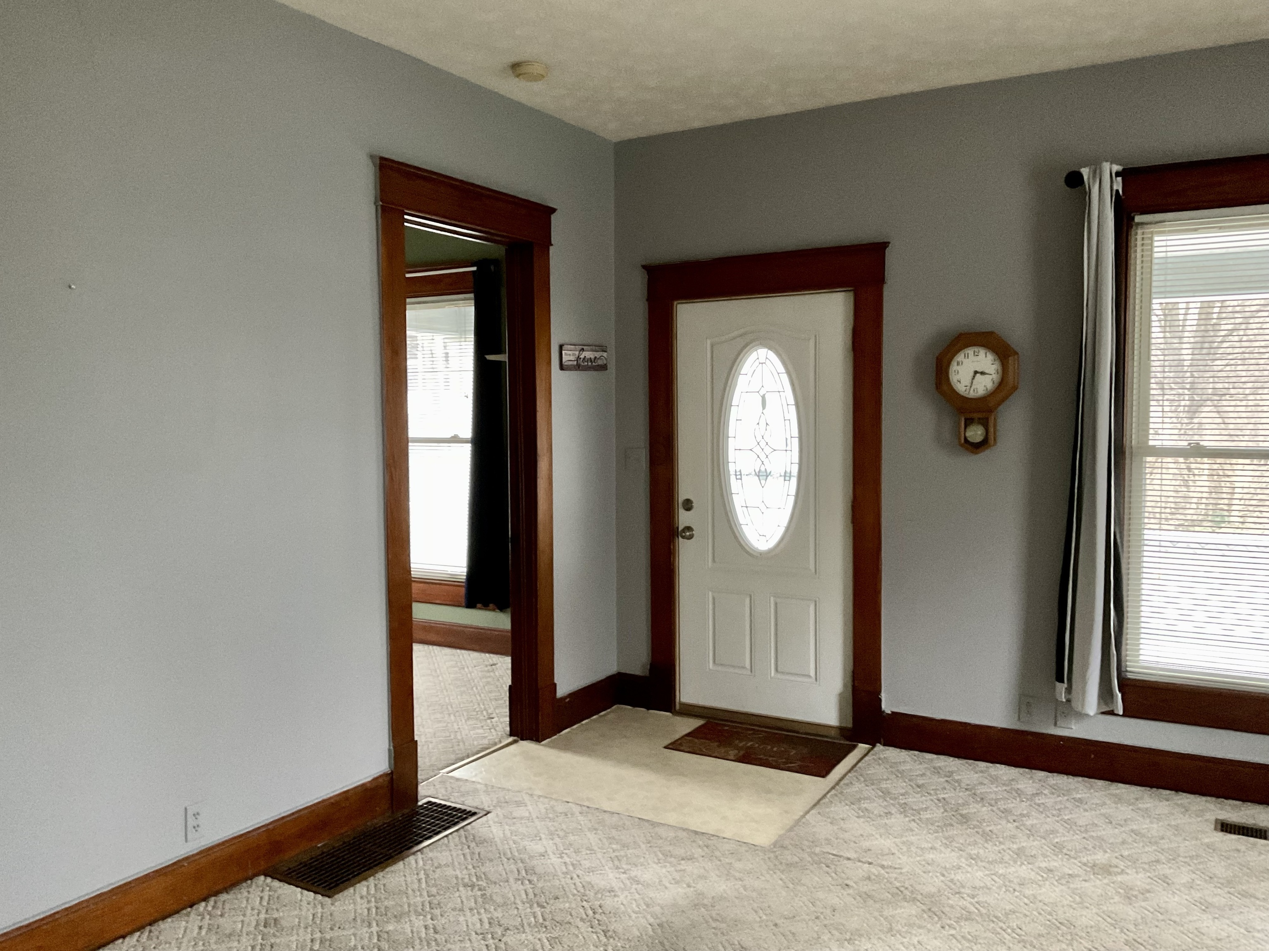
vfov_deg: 48.2
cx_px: 634
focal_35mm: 29
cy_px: 476
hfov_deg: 61.7
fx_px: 1063
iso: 500
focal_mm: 3
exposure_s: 1/30
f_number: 1.8
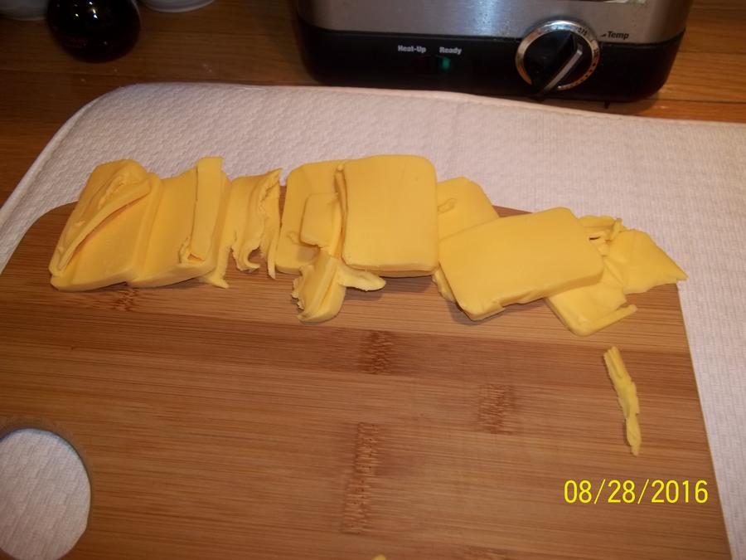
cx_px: 373
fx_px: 690
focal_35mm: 32
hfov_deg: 56.8
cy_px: 280
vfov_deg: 44.2
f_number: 2.9
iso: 64
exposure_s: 1/30
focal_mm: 5.7
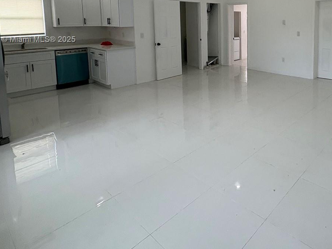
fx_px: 240
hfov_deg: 64.7
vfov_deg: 50.6
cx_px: 253
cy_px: 40
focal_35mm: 25
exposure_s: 1/120
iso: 100
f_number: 2.2
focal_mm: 2.22
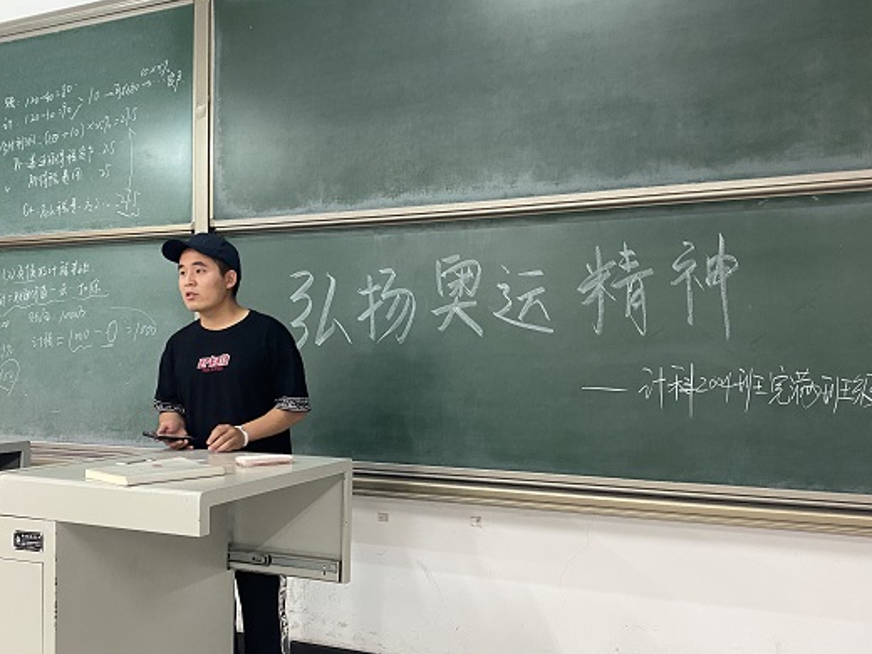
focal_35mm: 32
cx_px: 431
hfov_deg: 56.8
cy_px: 379
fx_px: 806
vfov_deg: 44.0
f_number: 1.8
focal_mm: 4.25
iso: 320
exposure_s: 1/50
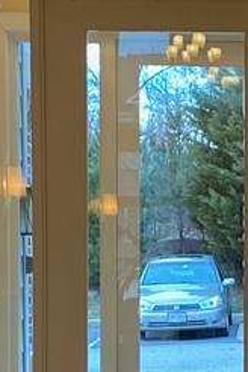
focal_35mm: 169
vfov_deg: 12.0
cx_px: 328
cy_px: 361
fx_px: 1746
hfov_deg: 8.0
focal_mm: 4.25
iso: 100
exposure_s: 1/120
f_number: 1.8
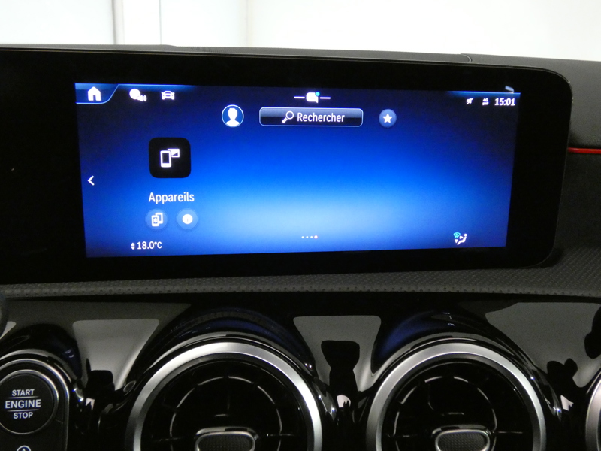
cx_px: 300
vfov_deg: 44.2
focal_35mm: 32
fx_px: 556
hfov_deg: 56.8
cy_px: 226
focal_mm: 5.8
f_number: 3.4
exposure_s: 1/25
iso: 1600
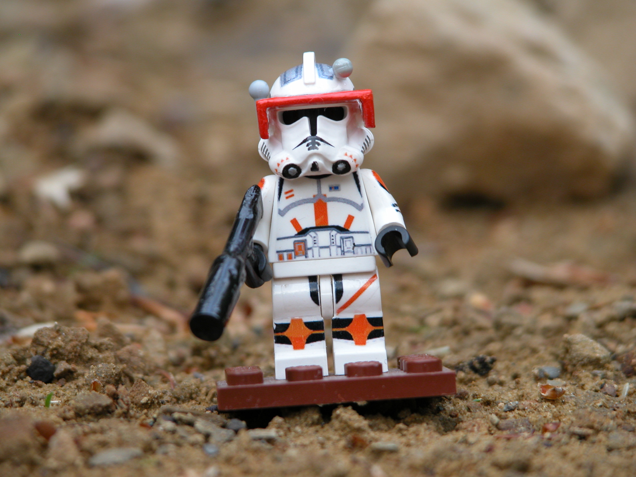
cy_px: 238
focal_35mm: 280
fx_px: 5144
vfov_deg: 5.3
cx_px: 318
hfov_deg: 7.1
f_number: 4.2
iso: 100
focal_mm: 71.2
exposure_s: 1/43.9
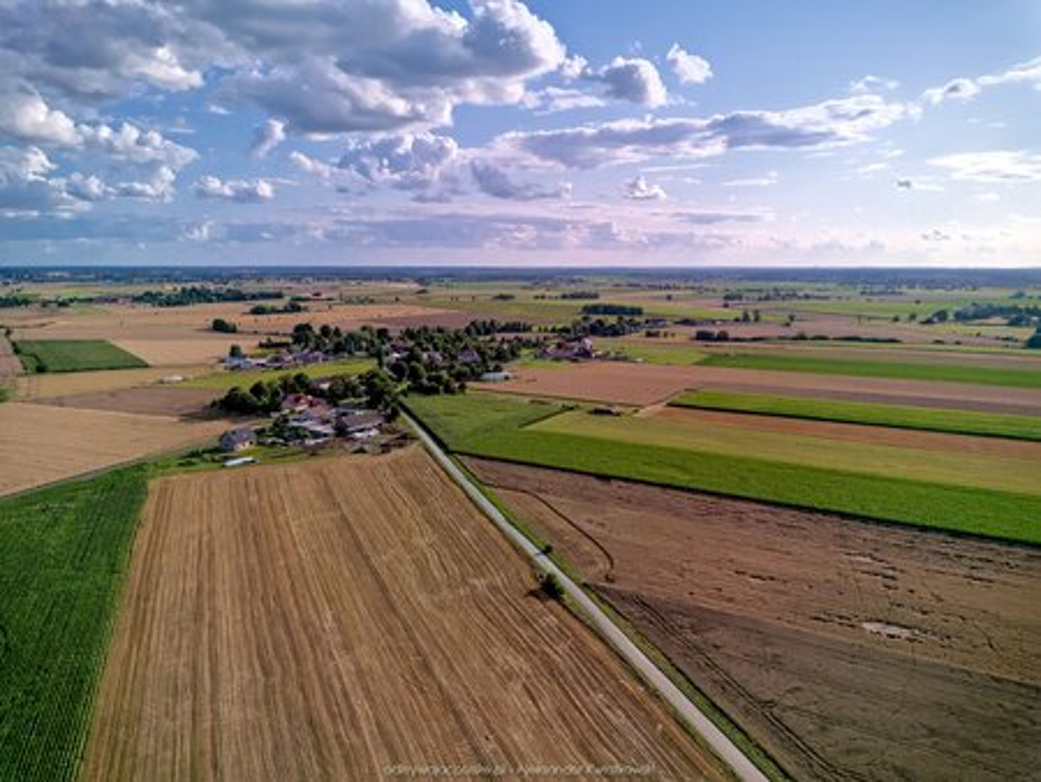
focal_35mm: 24
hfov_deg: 71.6
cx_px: 520
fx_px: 722
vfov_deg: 56.9
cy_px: 391
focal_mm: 6.72
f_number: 1.7
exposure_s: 1/4000
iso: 140
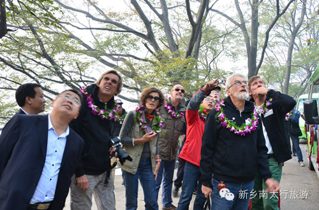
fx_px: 265
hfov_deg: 62.1
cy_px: 105
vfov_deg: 43.3
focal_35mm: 30
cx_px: 160
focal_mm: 20
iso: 400
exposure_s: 1/20
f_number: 8
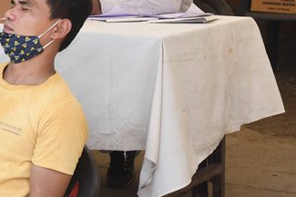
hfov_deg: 15.6
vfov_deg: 10.6
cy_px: 43
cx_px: 4
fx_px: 1063
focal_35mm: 129
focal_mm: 35
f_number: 6.3
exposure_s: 1/500
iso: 500
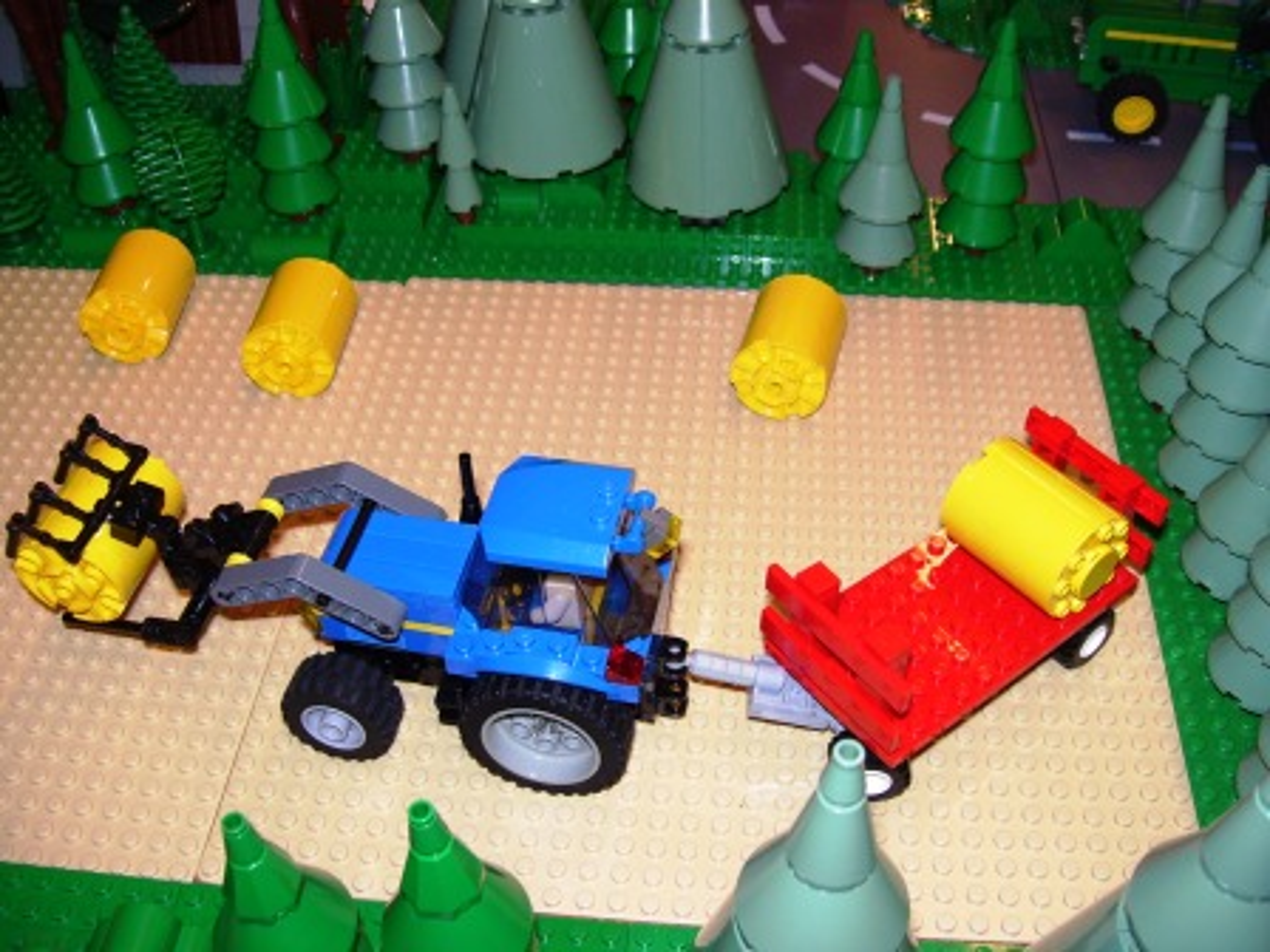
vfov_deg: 39.7
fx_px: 1321
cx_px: 635
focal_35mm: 36
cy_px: 476
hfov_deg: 51.4
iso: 80
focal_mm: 6
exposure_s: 1/60
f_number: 2.7
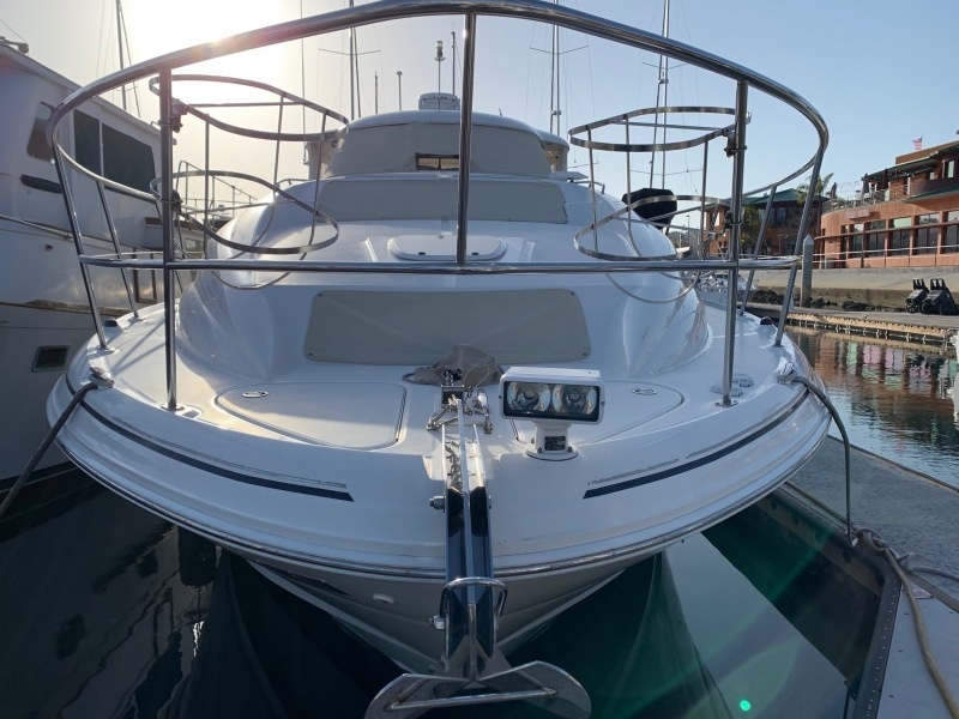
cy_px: 360
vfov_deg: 53.1
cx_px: 480
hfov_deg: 67.3
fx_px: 720
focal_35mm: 26
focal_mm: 4.25
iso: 25
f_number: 1.8
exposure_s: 1/2994
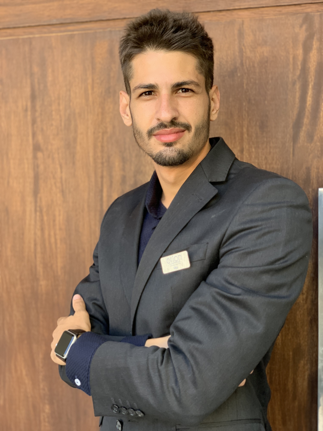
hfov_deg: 28.0
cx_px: 162
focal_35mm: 52
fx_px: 647
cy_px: 216
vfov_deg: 36.8
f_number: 2.4
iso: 50
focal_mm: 6
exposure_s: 1/122
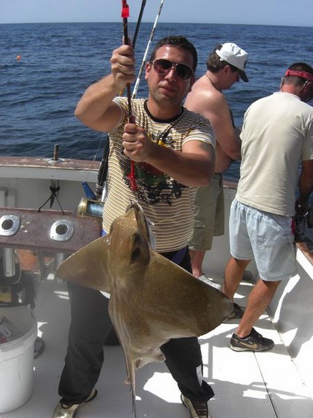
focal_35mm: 38
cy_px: 209
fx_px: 458
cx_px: 156
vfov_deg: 49.0
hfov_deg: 37.7
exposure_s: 1/250
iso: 80
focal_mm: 7.9
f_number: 8
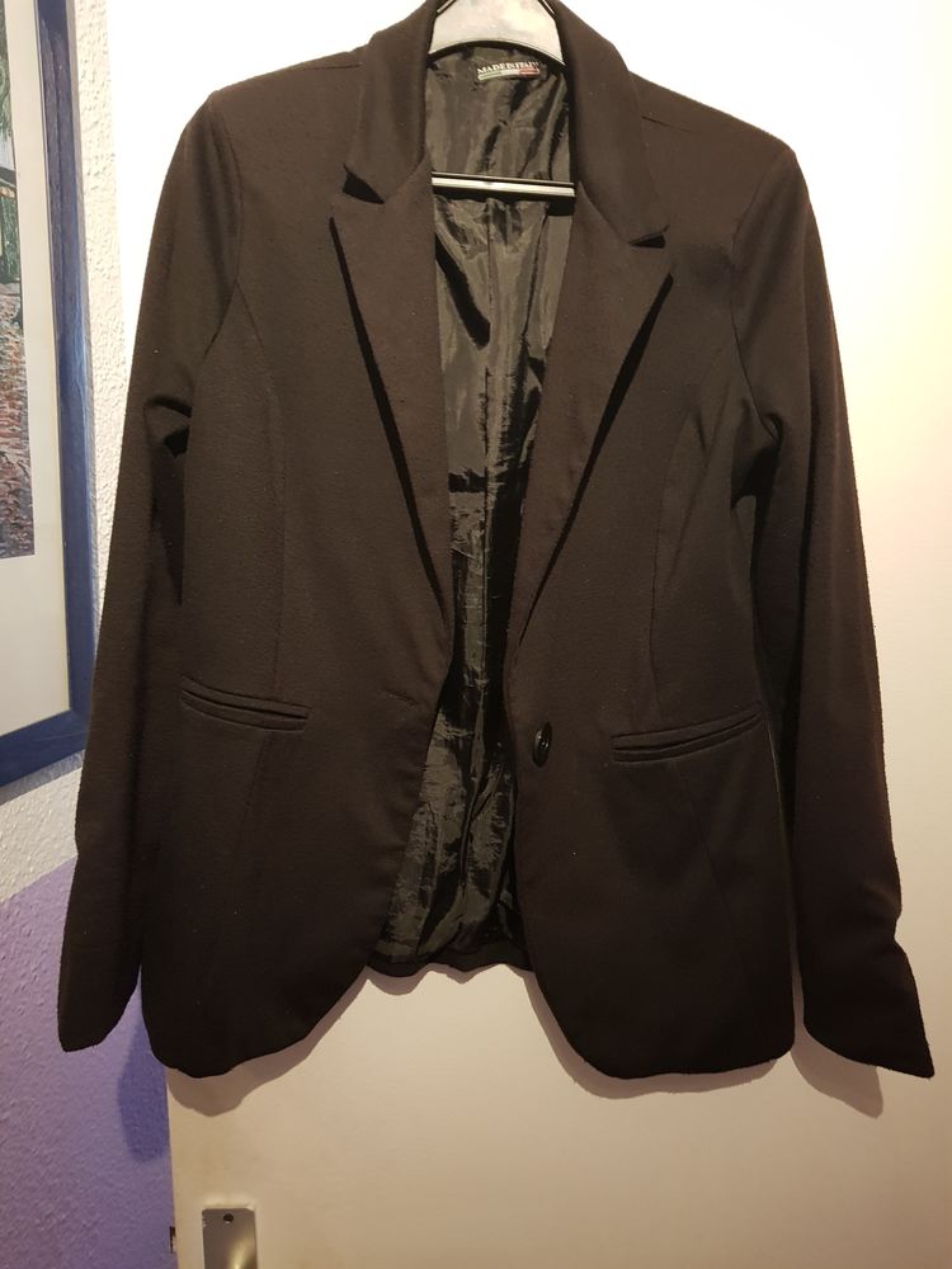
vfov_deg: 67.3
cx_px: 476
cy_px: 634
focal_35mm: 26
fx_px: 953
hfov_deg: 53.1
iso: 250
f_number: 1.7
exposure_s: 1/14
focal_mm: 4.2
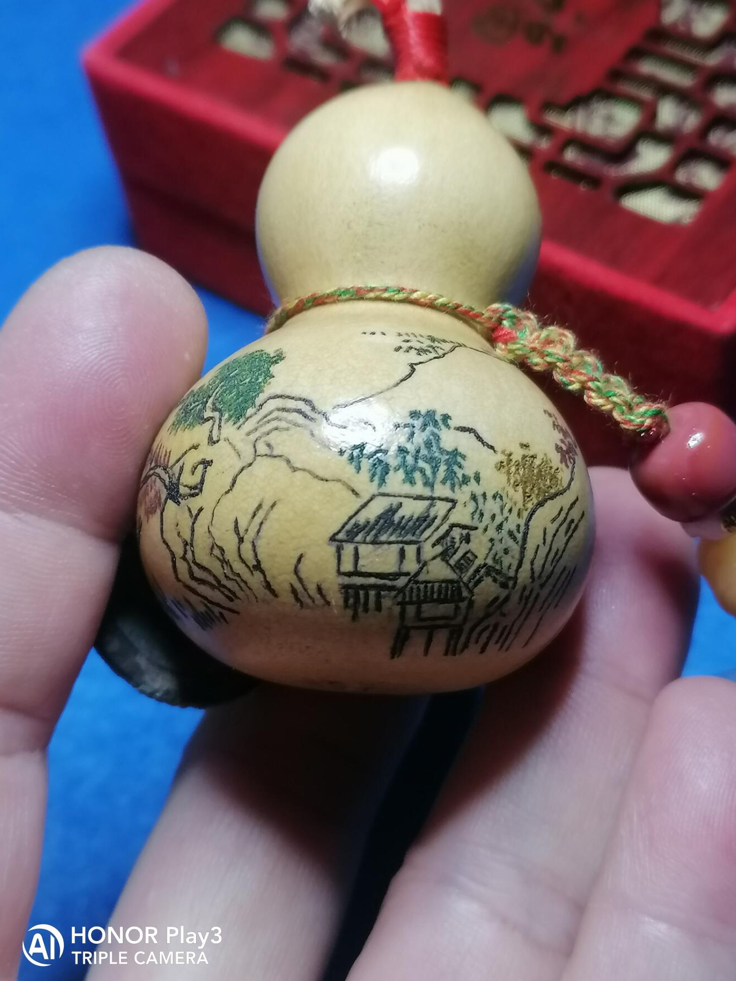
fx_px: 1531
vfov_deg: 35.5
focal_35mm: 54
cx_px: 363
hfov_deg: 27.0
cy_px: 484
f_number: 1.8
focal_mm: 5.4
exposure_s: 1/33.3
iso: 125
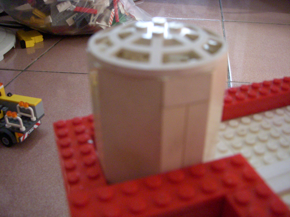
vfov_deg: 37.7
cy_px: 108
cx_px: 145
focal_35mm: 38
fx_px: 318
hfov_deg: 49.0
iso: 640
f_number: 3.3
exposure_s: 1/125
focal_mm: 6.3
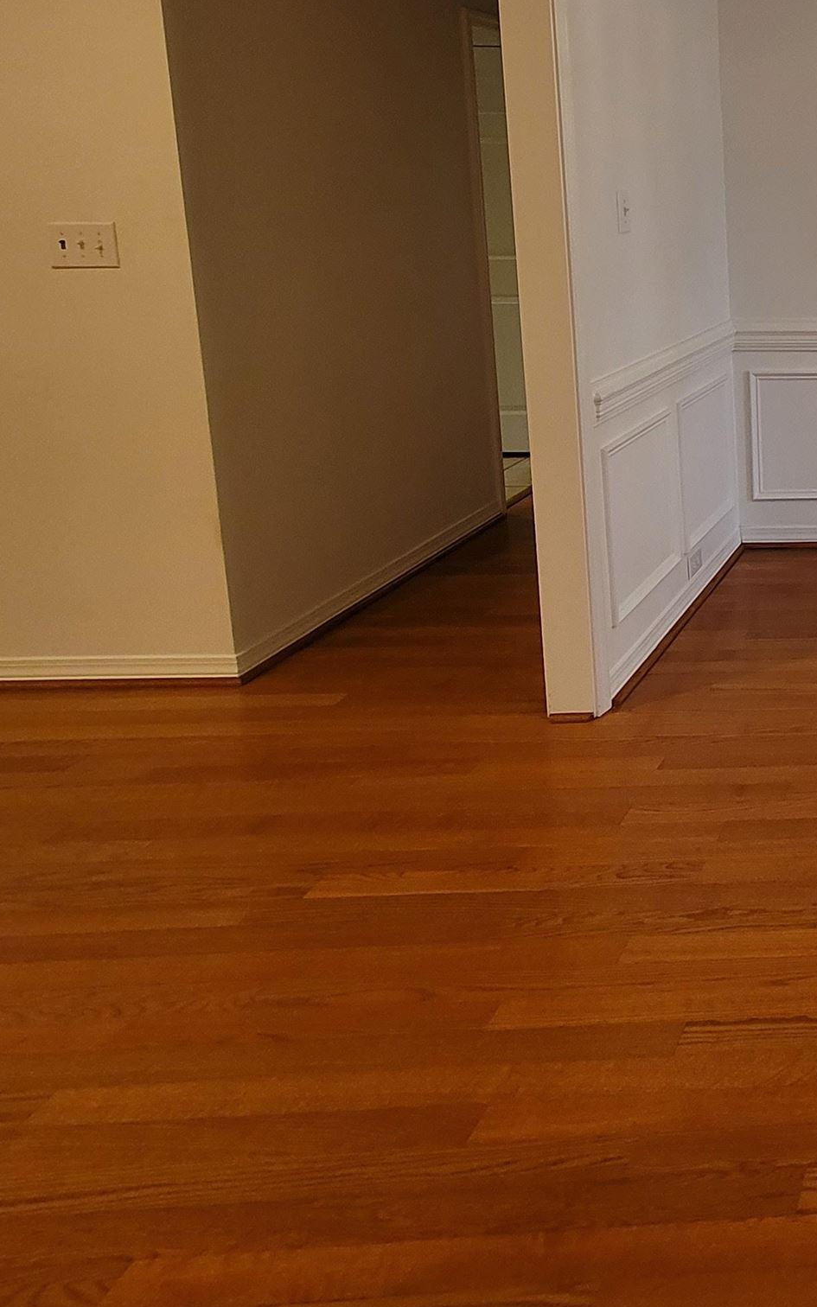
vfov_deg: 62.4
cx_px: 1148
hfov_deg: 30.7
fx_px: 998
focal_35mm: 28
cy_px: 315
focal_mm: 2.2
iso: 160
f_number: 2.2
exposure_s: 1/60
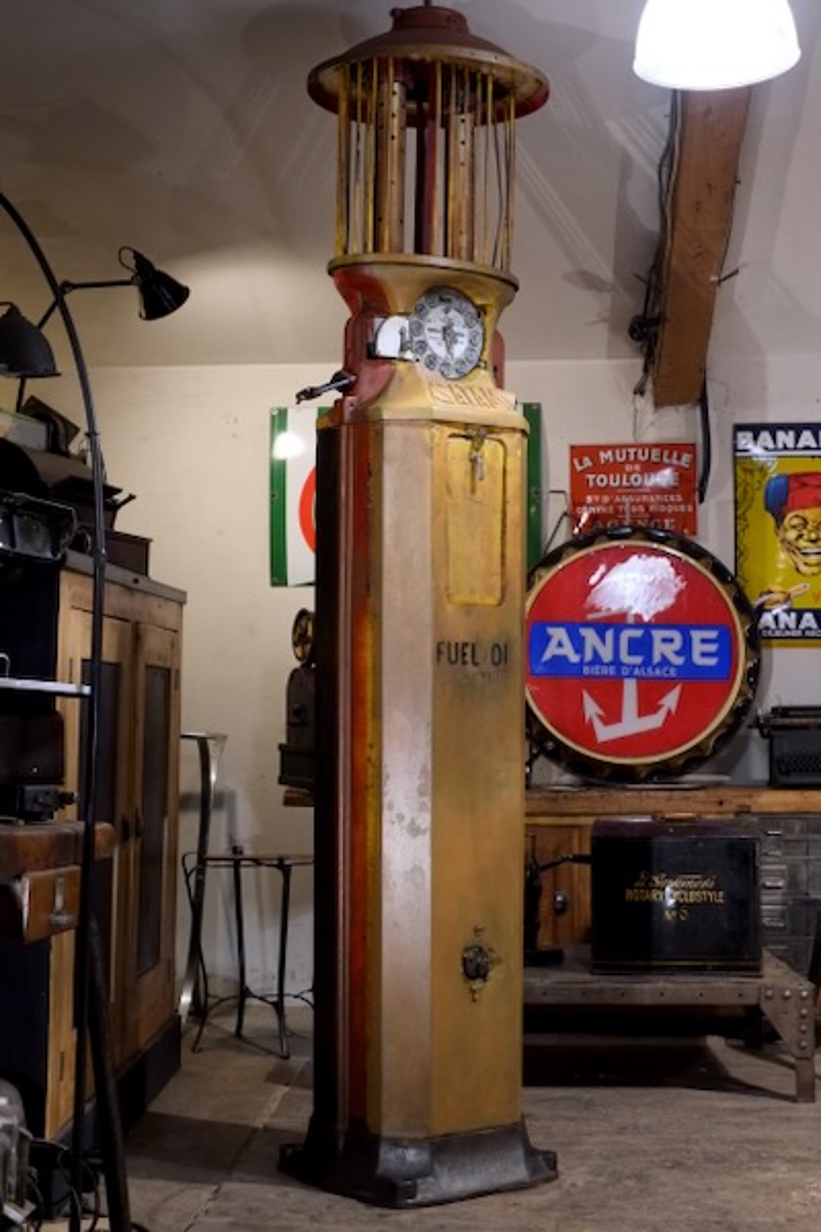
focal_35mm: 53
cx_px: 410
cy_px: 616
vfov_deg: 37.5
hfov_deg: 25.5
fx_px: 1813
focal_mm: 35
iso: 3200
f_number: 4
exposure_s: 1/125
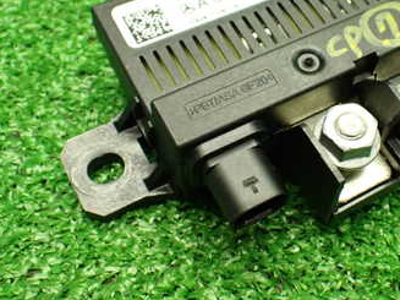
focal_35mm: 55
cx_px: 287
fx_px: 635
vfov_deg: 26.4
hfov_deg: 34.4
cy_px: 108
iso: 800
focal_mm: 5.4
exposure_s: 1/125
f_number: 2.3
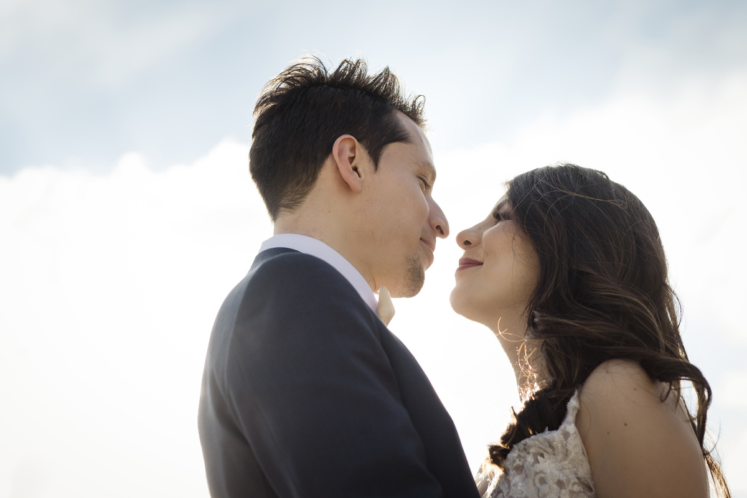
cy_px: 249
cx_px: 374
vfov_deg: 16.3
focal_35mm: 84
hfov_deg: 24.2
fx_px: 1743
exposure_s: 1/4000
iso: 400
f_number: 2.8
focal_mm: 56
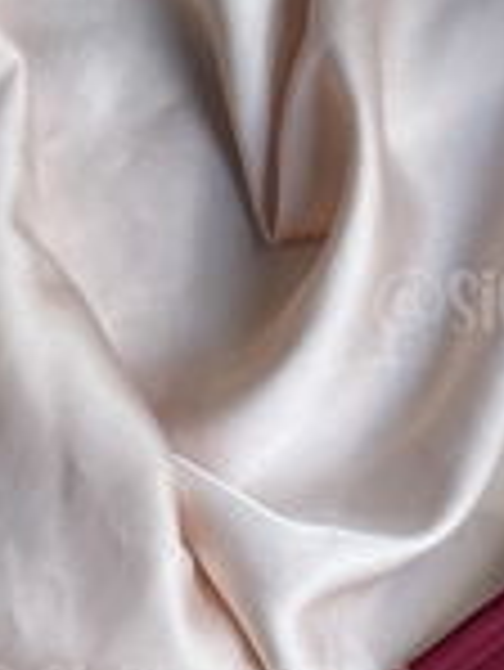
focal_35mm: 93
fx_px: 1803
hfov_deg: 15.6
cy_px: 1077
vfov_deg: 18.1
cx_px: -22
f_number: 1.6
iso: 32
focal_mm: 5.1
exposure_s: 1/146
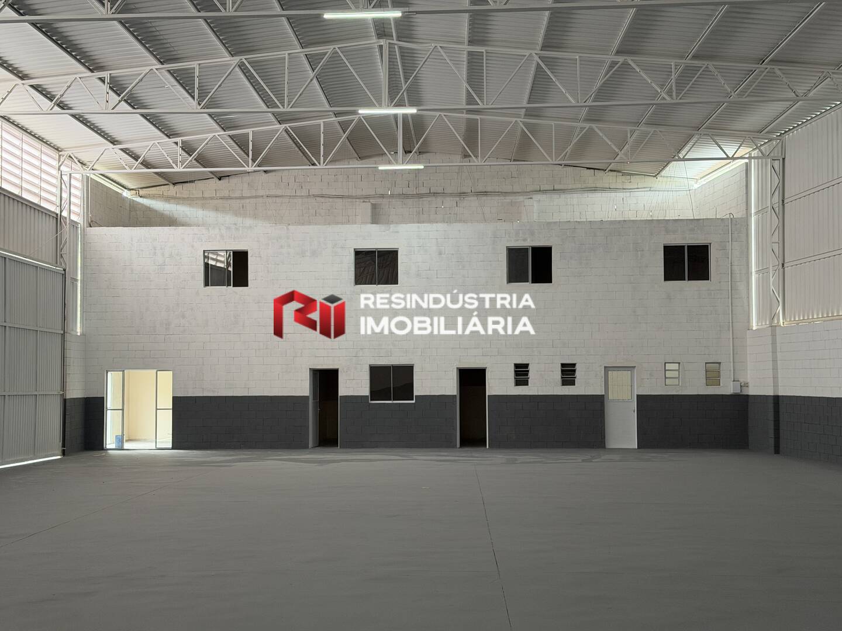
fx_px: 1168
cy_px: 316
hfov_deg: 39.7
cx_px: 421
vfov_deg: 30.3
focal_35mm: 48
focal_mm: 6.76
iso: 160
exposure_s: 1/102
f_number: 1.78
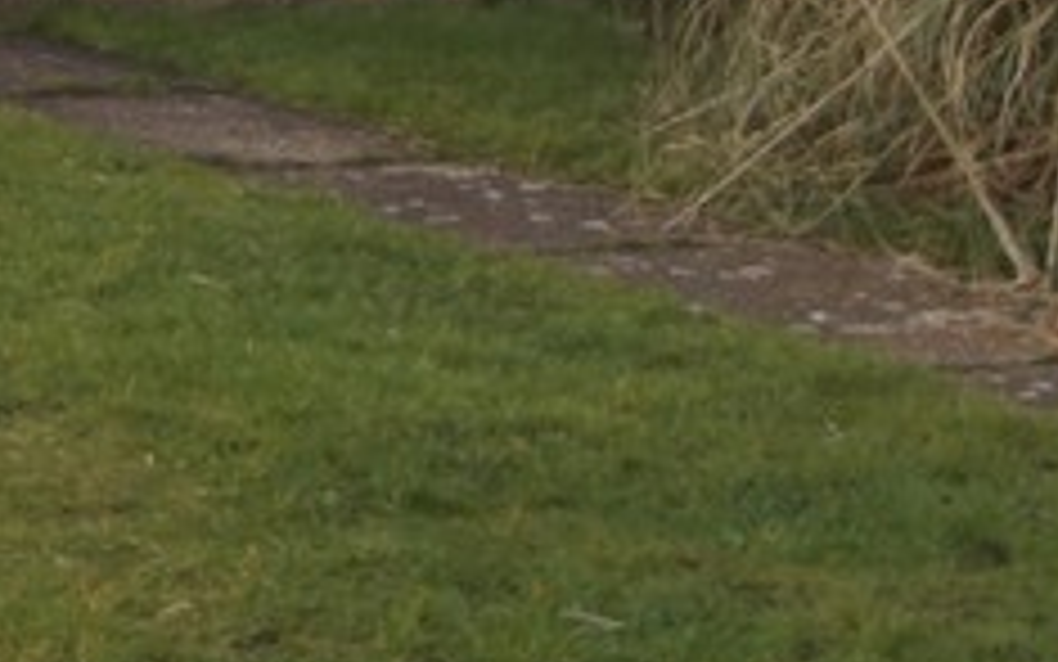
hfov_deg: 14.8
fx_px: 3836
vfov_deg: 9.1
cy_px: -768
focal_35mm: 133
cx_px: -405
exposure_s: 1/1000
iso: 400
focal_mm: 20
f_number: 4.5
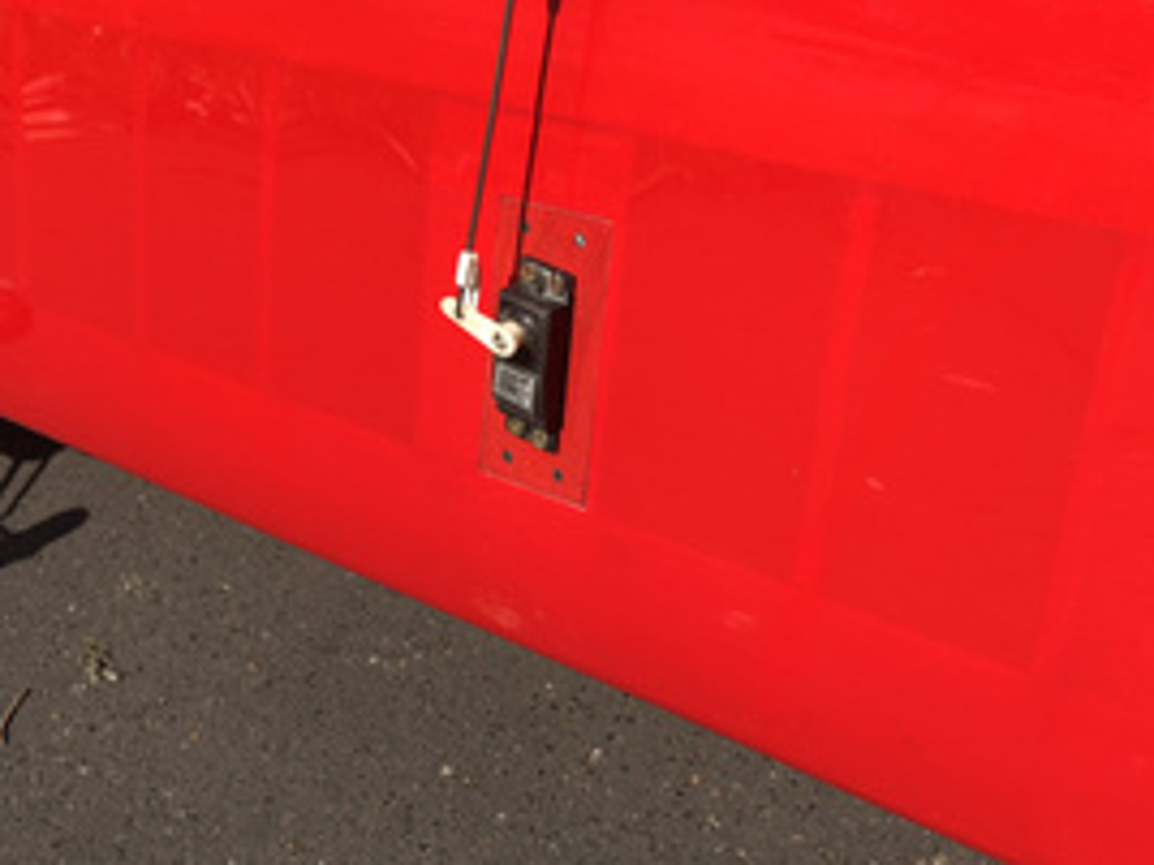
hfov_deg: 39.8
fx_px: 1567
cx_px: 797
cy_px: 267
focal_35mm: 47
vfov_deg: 30.6
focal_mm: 3.99
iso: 20
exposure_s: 1/1000
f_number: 1.8
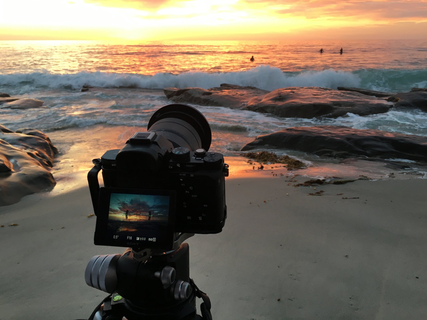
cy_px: 160
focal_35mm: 29
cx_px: 214
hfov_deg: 61.7
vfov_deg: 48.2
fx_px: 358
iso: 32
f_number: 2.2
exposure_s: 1/30
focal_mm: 4.15
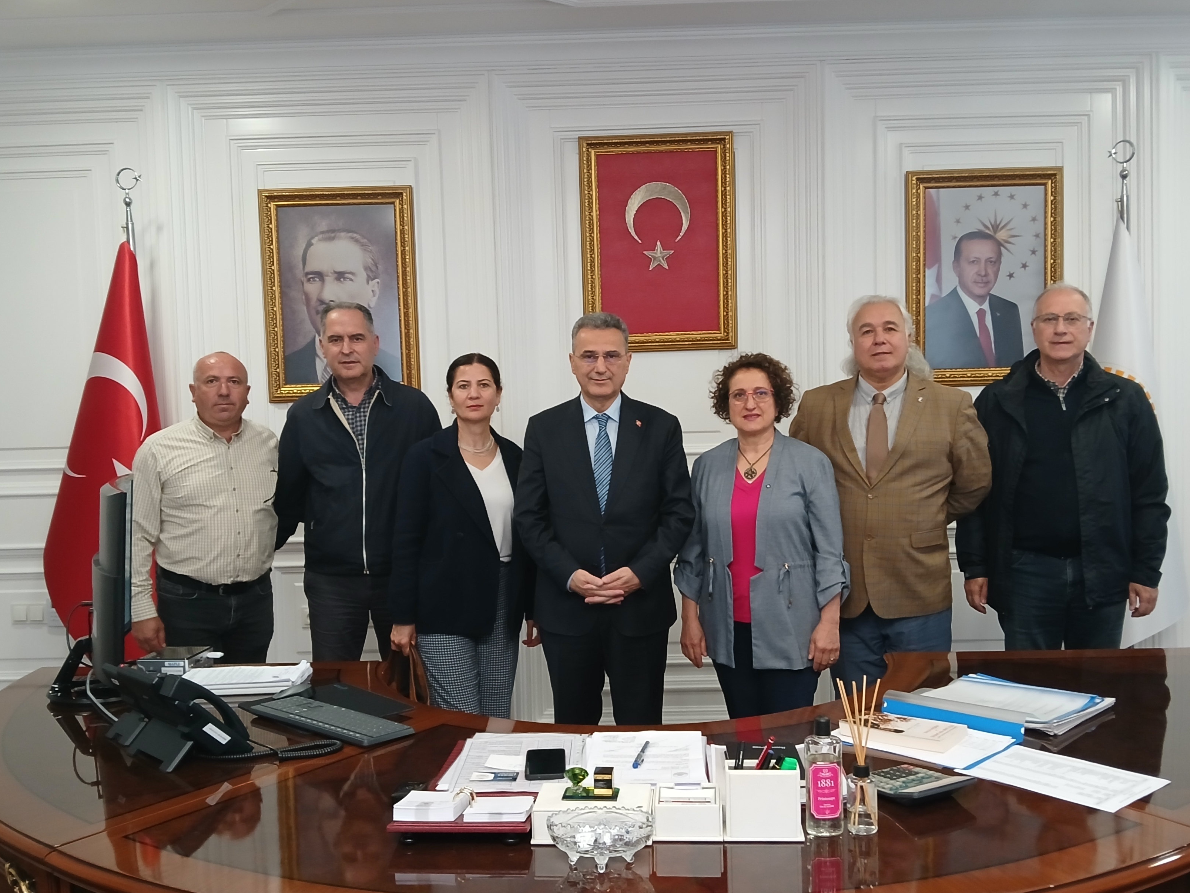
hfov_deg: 55.3
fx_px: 1134
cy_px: 444
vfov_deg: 42.9
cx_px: 618
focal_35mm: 33
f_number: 1.8
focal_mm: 3.98
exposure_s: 1/50
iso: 200
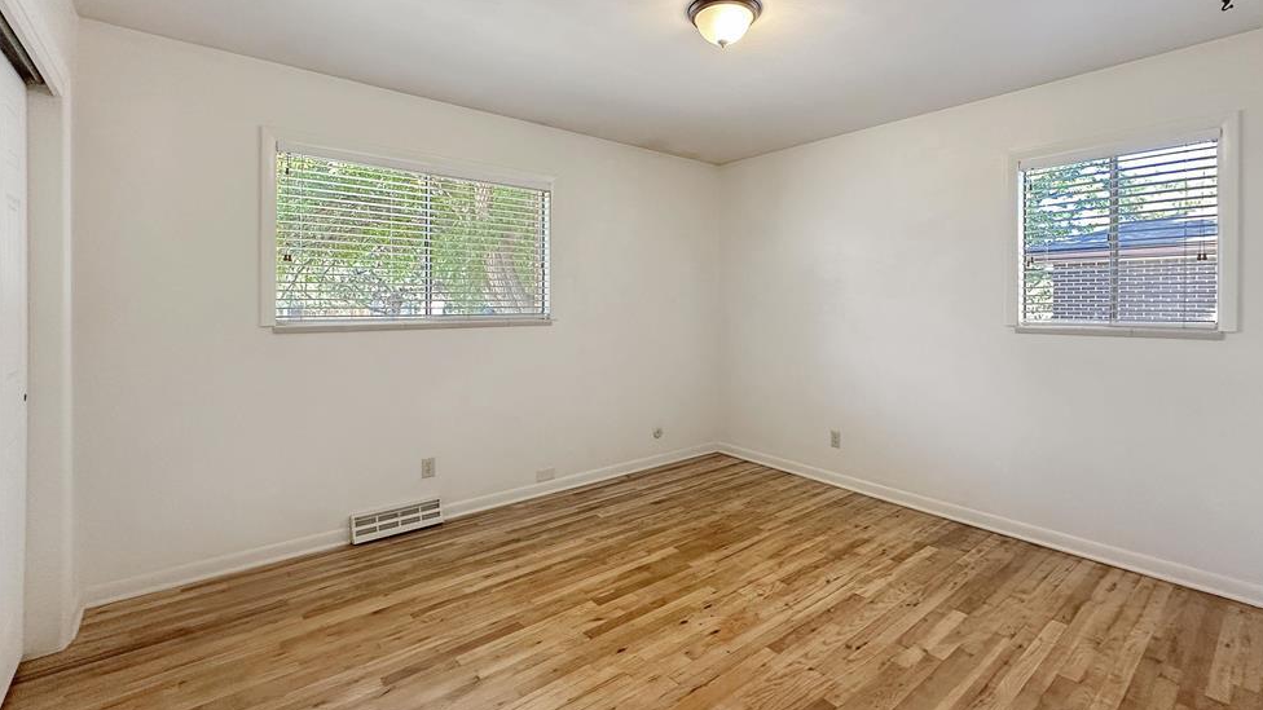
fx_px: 536
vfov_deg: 67.0
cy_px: 323
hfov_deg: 99.3
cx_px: 659
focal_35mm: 16
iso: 200
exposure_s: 1/120
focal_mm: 2.22
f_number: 2.2
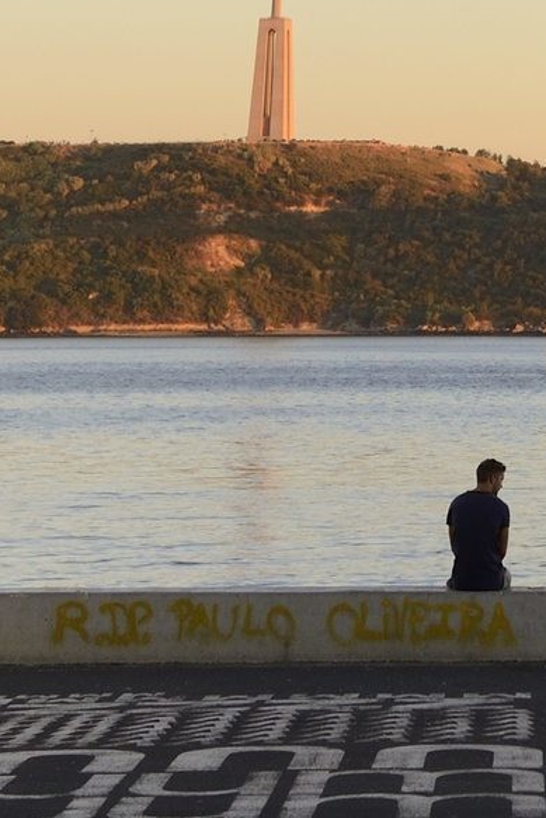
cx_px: 695
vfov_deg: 13.0
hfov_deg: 9.6
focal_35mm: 140
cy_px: -730
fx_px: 3183
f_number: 6.3
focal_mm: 34
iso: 400
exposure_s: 1/250
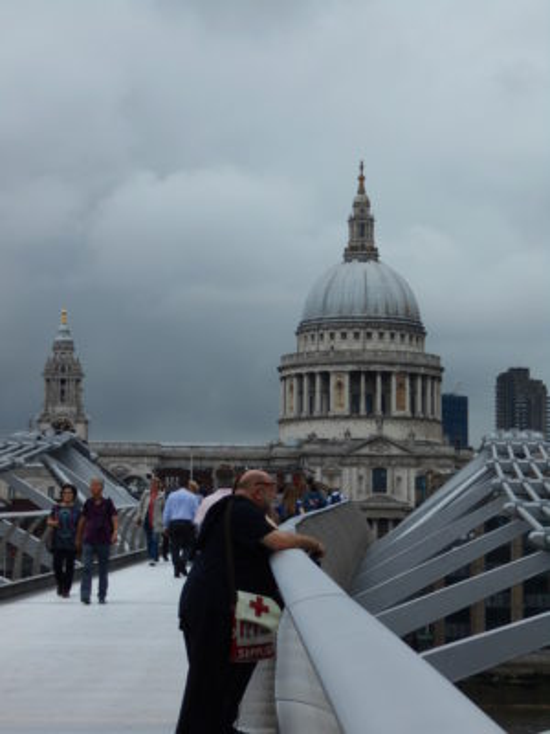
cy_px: 367
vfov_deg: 17.6
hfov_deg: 13.2
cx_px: 275
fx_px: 2373
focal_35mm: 112
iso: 80
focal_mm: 20.1
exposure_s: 1/400
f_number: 6
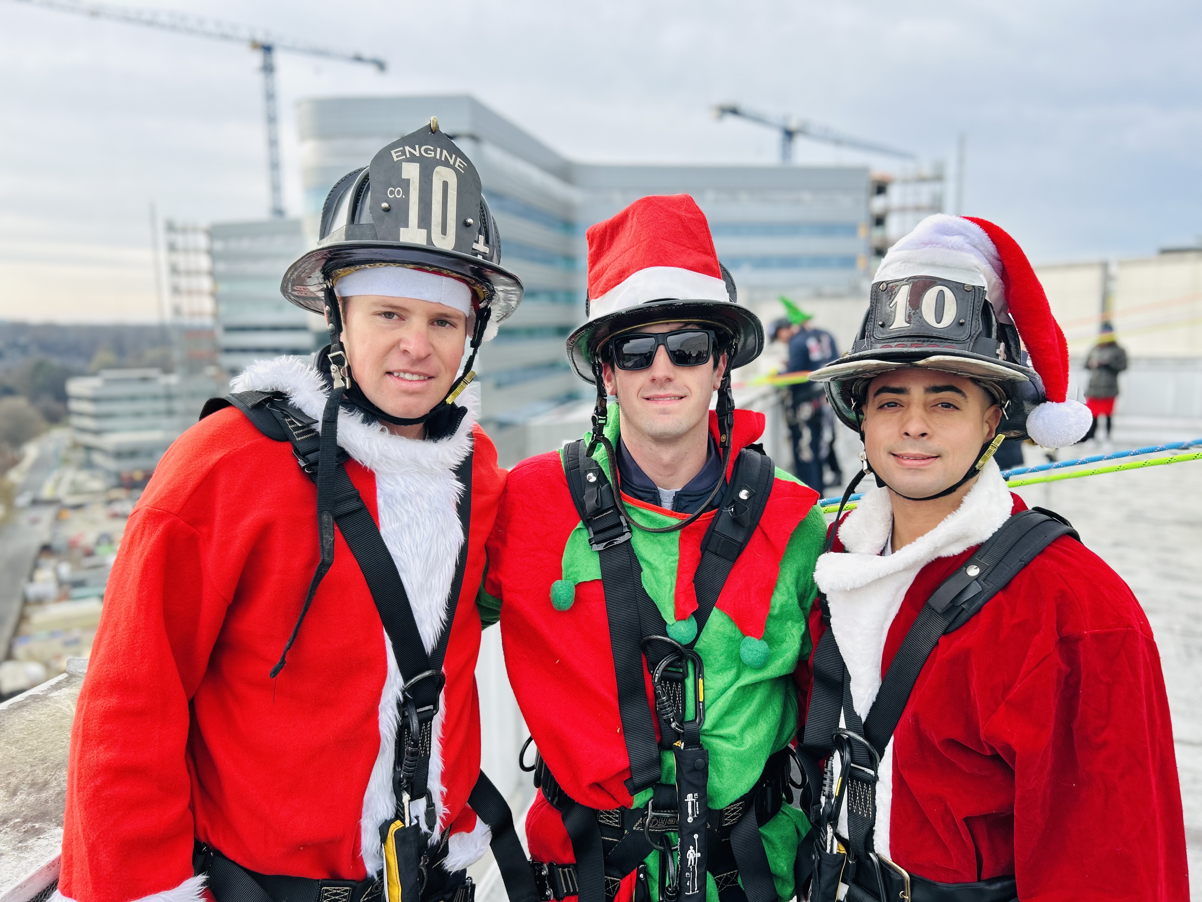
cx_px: 601
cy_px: 451
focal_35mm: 26
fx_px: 903
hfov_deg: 67.3
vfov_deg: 53.1
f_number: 1.5
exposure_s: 1/820
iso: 50
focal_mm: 5.7
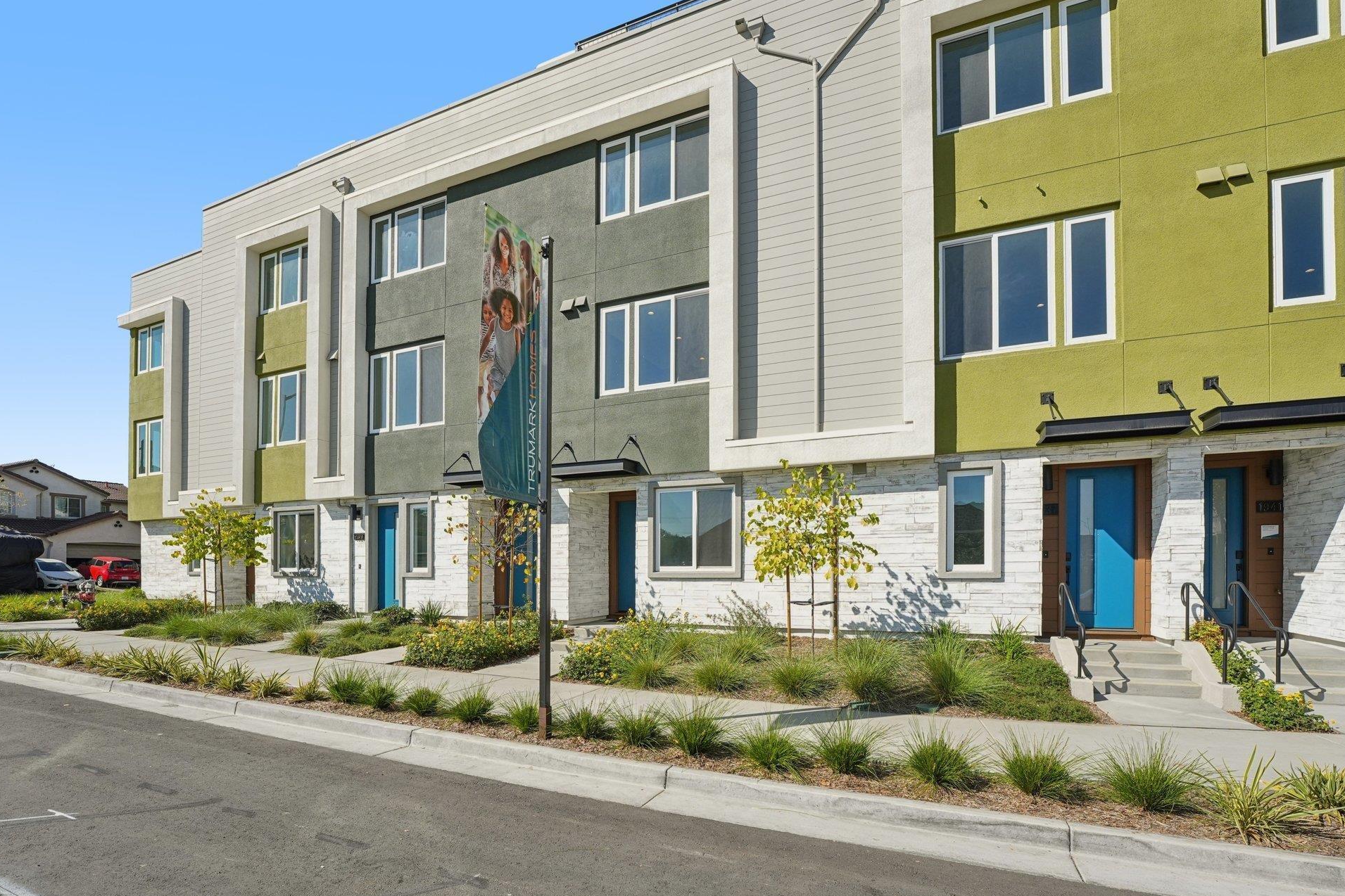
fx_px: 560
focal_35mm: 15
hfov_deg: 100.3
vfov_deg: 77.3
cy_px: 446
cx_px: 646
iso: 640
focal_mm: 14
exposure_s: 1/1000
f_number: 8
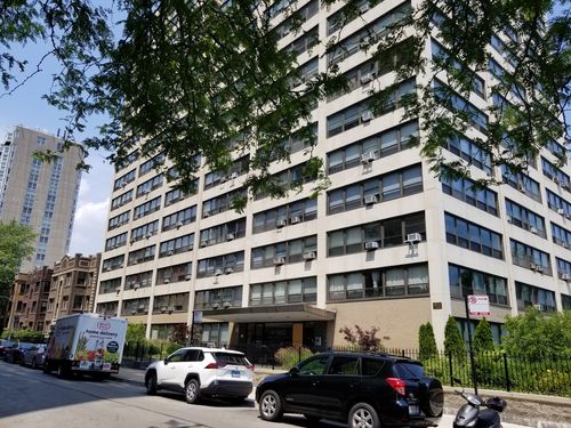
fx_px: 429
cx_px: 286
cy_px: 214
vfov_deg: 53.1
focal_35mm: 26
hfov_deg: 67.3
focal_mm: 4.25
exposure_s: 1/2184
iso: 50
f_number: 1.7
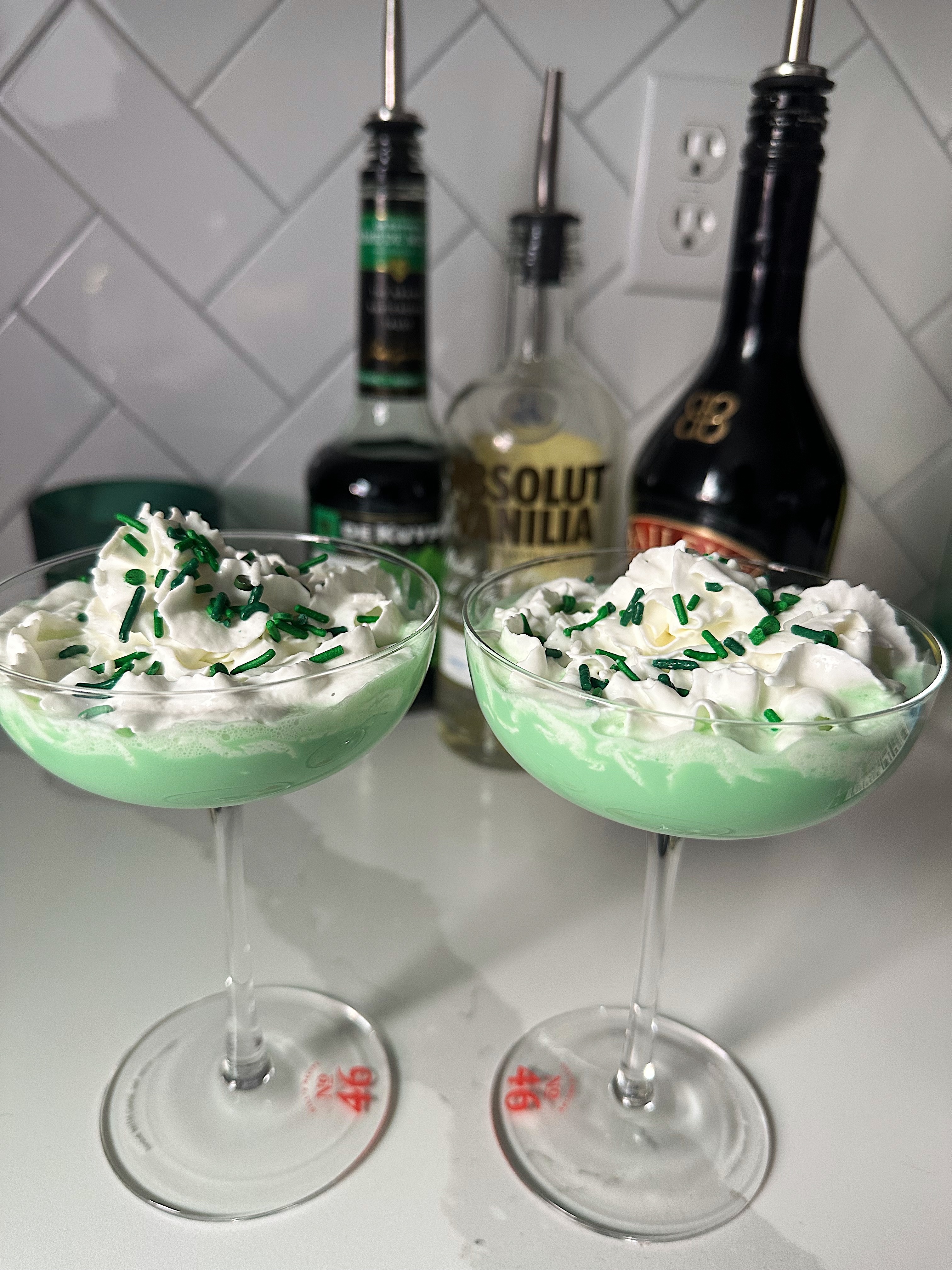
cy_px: 635
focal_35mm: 24
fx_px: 880
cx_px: 476
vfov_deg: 71.6
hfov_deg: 56.8
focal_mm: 6.86
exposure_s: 1/68
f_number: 1.78
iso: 250
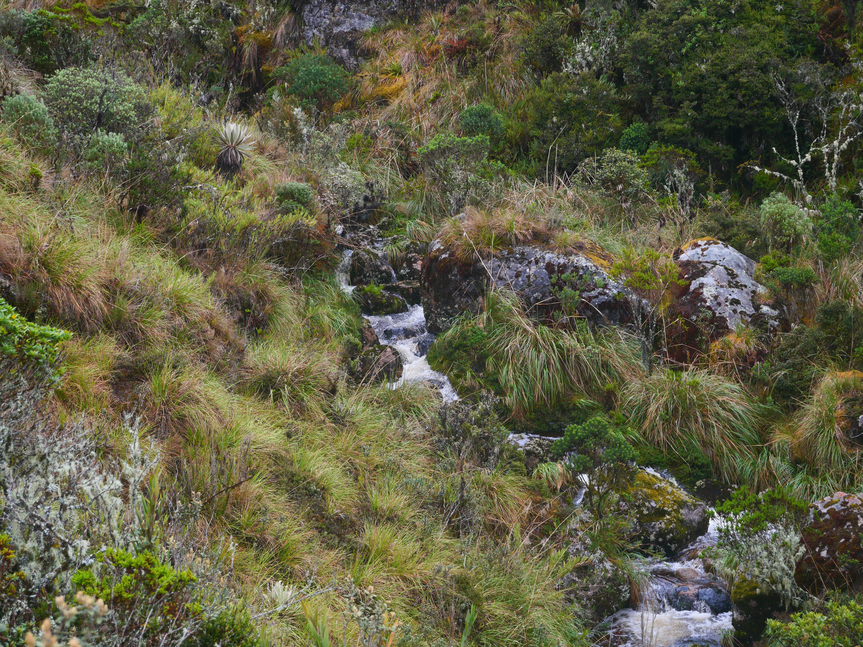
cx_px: 432
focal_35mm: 84
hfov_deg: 23.3
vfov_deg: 17.6
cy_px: 324
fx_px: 2094
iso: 200
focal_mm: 42
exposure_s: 1/200
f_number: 6.3
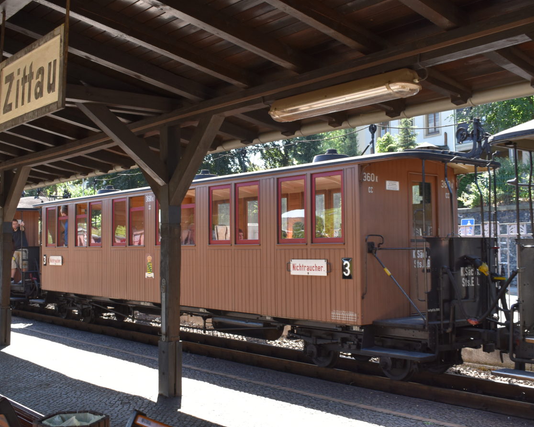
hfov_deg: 43.3
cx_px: 261
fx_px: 673
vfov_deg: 35.2
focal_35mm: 43
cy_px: 212
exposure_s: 1/160
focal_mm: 25
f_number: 6.3
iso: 400
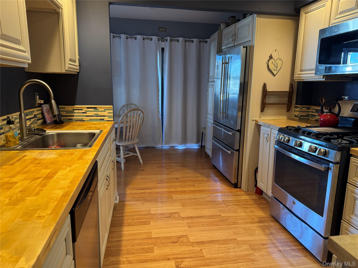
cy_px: 134
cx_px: 179
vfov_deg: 56.8
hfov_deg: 71.6
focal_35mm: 24
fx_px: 248
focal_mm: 6.76
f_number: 1.78
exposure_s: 1/60
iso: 320
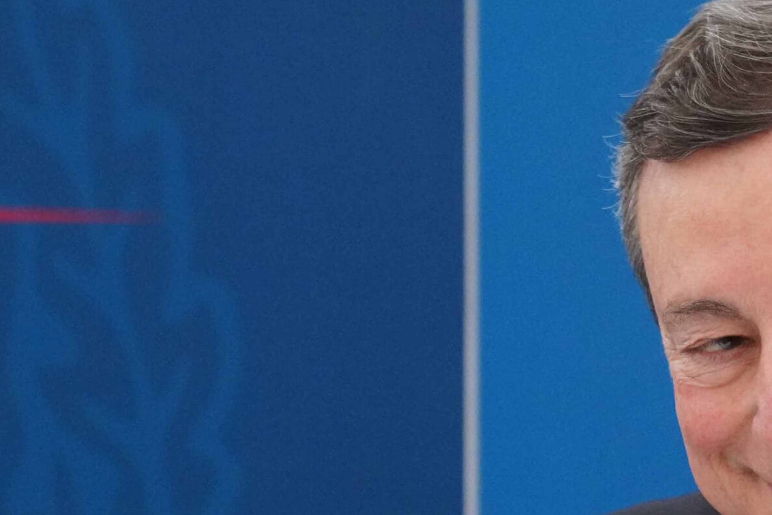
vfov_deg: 1.3
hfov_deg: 1.9
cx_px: 824
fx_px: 22950
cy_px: 483
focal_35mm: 1070
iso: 5000
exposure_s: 1/200
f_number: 5.6
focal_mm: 330
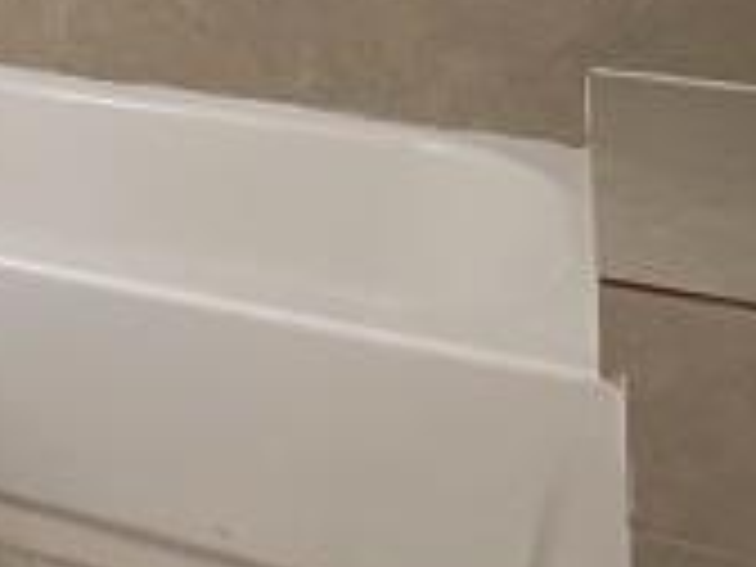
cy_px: -360
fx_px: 1332
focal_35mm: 61
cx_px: -205
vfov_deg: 19.7
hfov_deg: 27.1
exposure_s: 1/120
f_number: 1.8
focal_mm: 1.57
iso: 200
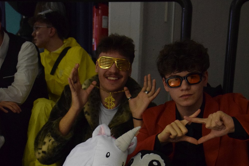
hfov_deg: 33.9
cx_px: 125
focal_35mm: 59
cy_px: 161
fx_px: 408
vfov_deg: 22.2
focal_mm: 26
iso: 3200
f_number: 3.2
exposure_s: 1/50
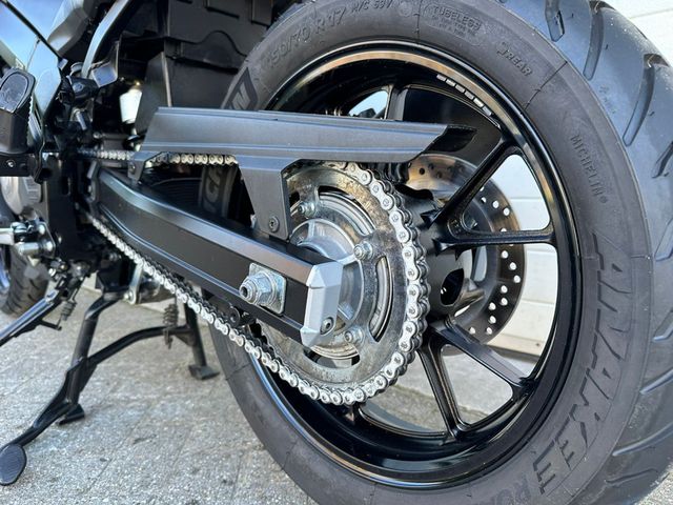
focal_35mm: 24
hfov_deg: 71.6
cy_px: 252
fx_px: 467
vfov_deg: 56.8
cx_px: 336
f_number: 1.78
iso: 80
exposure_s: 1/121
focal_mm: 6.86
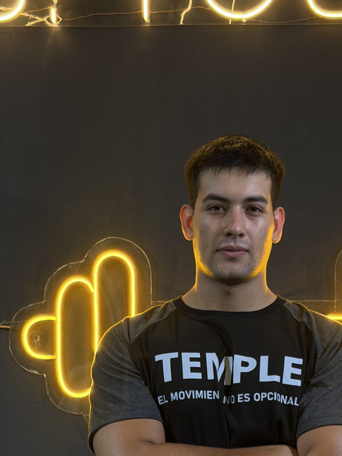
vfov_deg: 25.7
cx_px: 237
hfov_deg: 19.6
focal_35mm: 75
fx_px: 988
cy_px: 332
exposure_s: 1/33
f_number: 1.78
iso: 200
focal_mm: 6.76
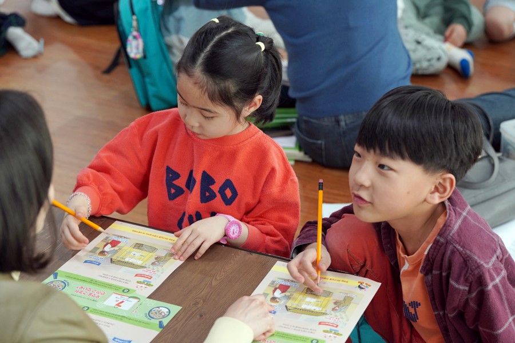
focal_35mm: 70
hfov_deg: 28.8
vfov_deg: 19.5
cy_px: 172
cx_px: 258
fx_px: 1001
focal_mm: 70
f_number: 4
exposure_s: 1/160
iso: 1250
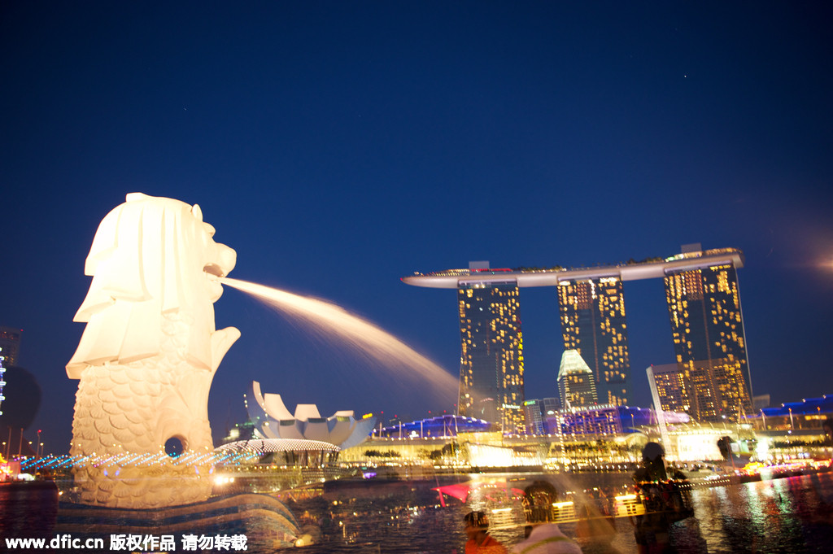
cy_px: 277
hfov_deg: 58.8
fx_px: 740
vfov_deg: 41.1
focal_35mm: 32
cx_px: 416
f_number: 2.8
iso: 800
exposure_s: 1/5
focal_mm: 32
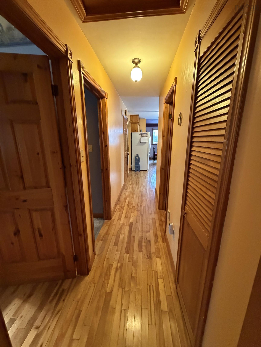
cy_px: 174
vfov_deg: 102.1
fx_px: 141
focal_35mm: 14
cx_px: 130
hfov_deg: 85.7
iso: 800
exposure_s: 1/60
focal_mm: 2.22
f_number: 2.2
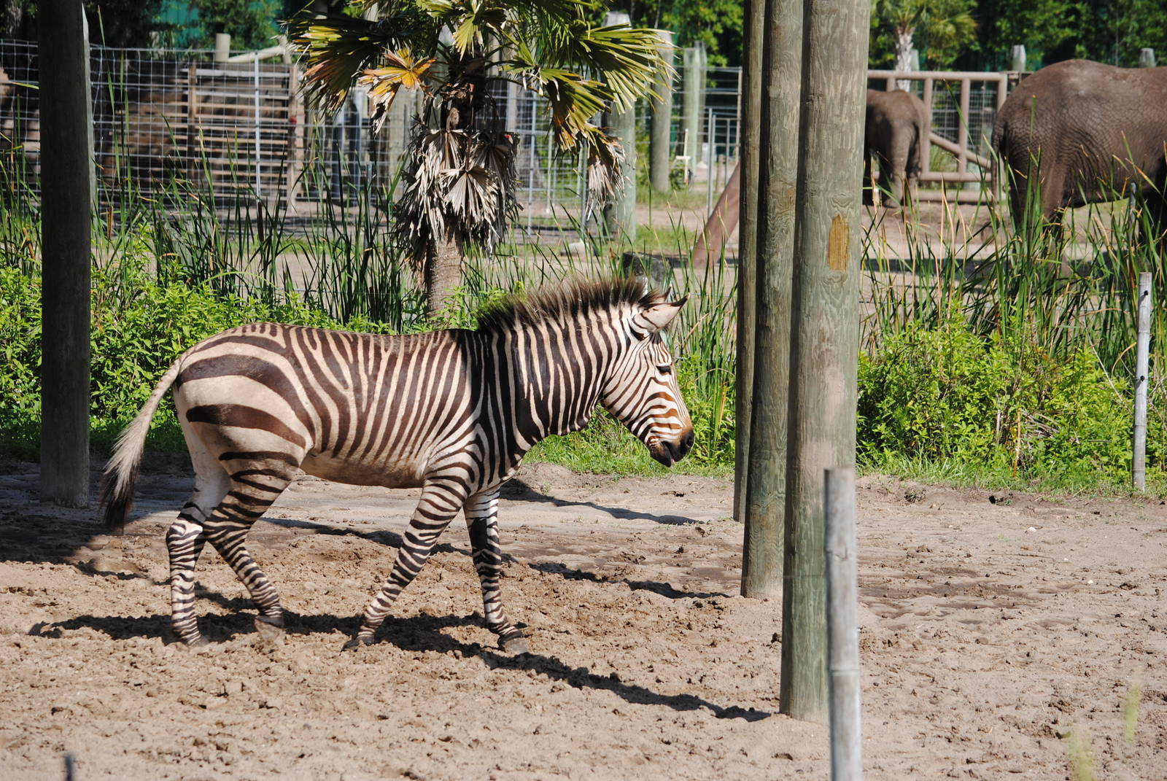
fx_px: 4138
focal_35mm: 128
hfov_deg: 16.1
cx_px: 584
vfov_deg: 10.8
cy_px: 390
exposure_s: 1/500
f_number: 5.6
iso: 100
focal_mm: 85
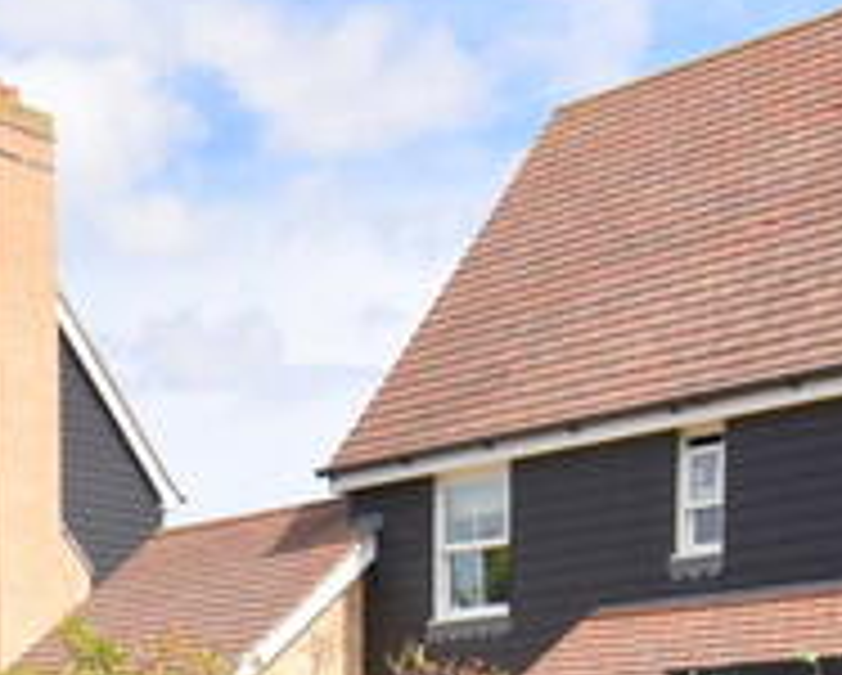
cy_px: 1037
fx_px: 1921
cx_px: -122
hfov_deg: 23.0
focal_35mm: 77
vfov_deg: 17.7
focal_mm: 10
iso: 110
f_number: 8
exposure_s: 1/250
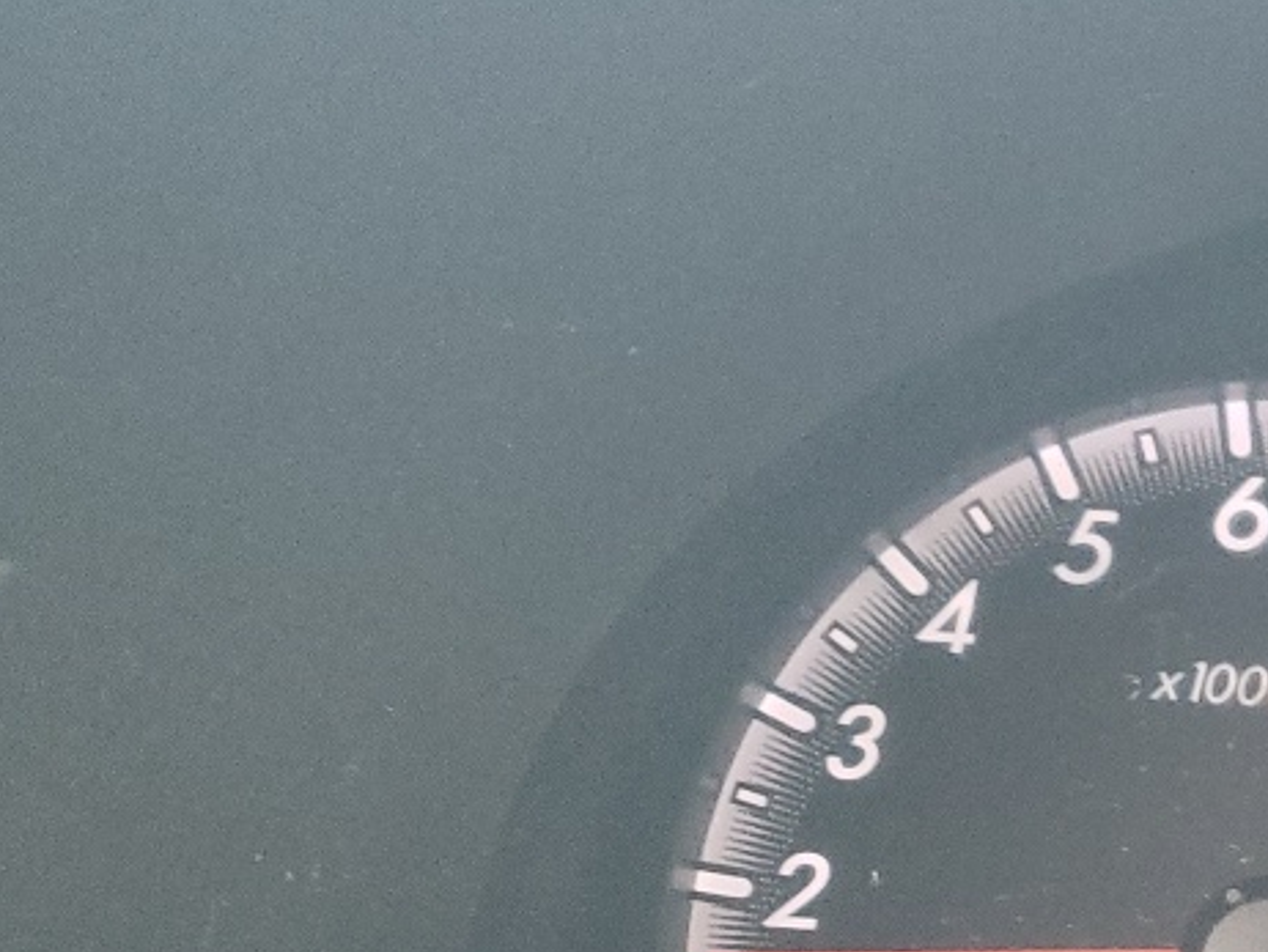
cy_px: 925
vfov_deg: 16.1
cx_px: 2122
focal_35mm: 90
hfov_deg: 18.2
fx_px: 3298
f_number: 1.5
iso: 174
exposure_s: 1/60.2
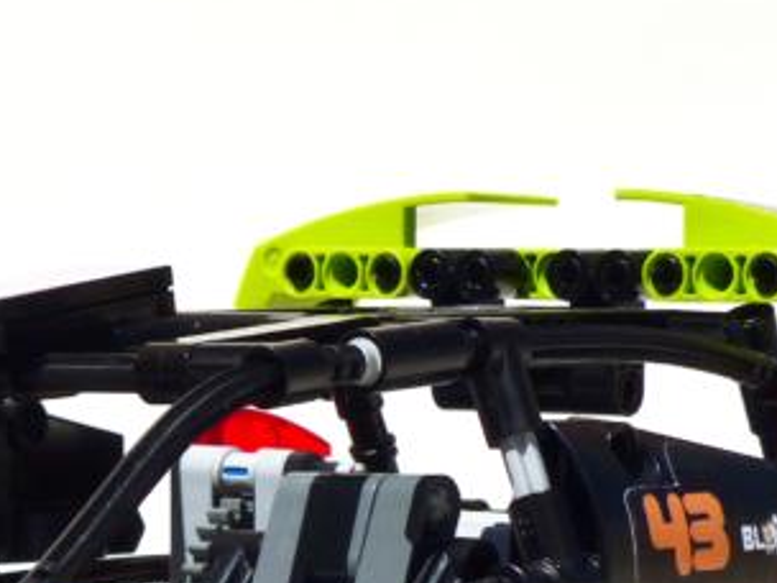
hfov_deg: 11.1
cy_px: 616
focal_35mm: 175
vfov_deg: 8.4
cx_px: -135
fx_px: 3928
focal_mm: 9.4
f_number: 4
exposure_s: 1/1300
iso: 100
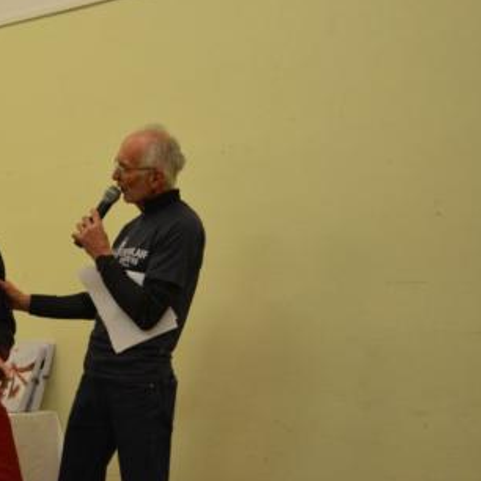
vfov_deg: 21.9
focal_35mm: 79
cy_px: 253
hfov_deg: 21.8
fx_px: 1242
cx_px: 135
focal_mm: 38
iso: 1600
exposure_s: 1/90
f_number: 4.5
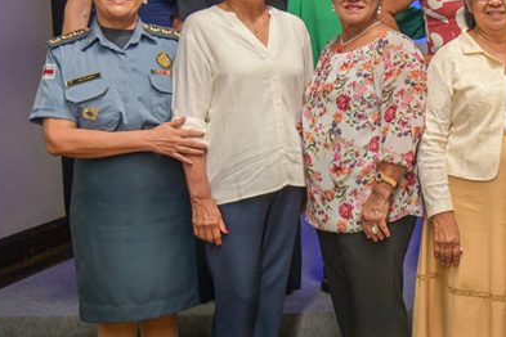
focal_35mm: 71
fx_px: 998
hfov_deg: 26.1
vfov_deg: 19.2
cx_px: 564
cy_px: 138
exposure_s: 1/80
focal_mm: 31
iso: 1000
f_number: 2.8
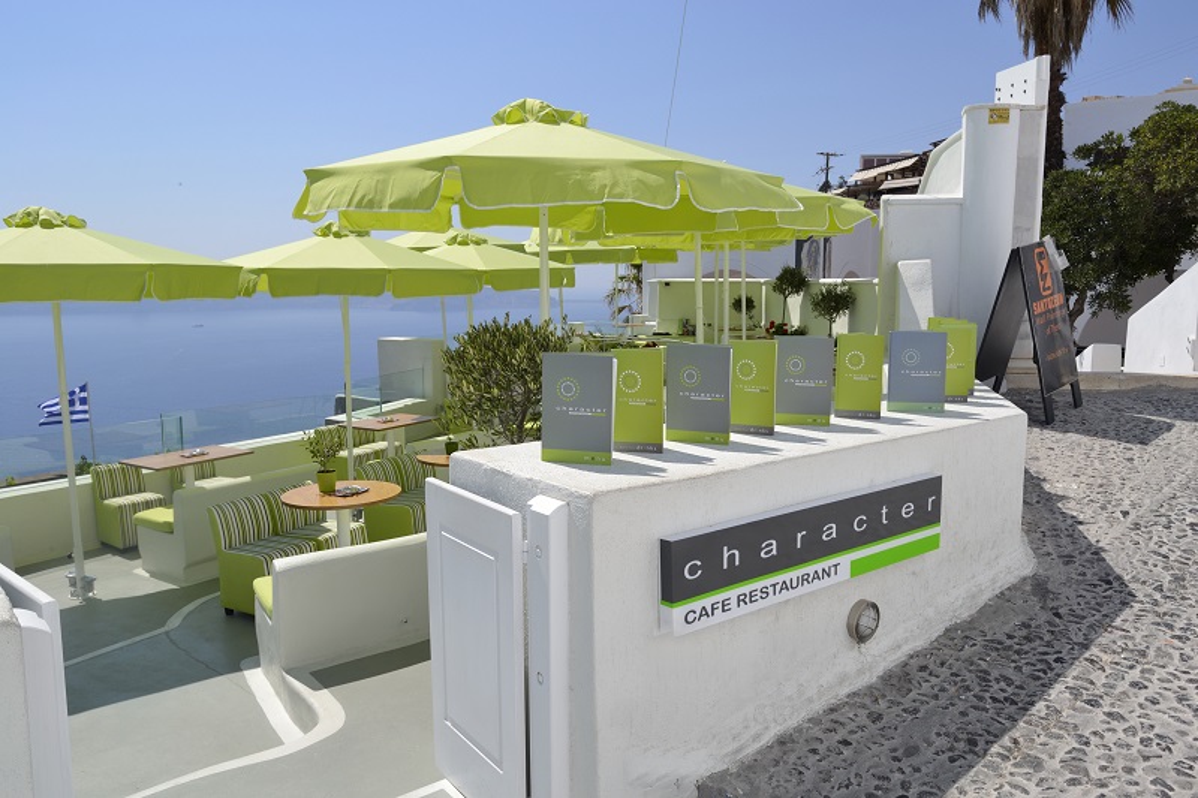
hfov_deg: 67.4
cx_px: 599
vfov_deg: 47.9
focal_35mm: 27
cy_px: 399
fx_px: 898
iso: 100
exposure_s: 1/320
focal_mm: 18
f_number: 9
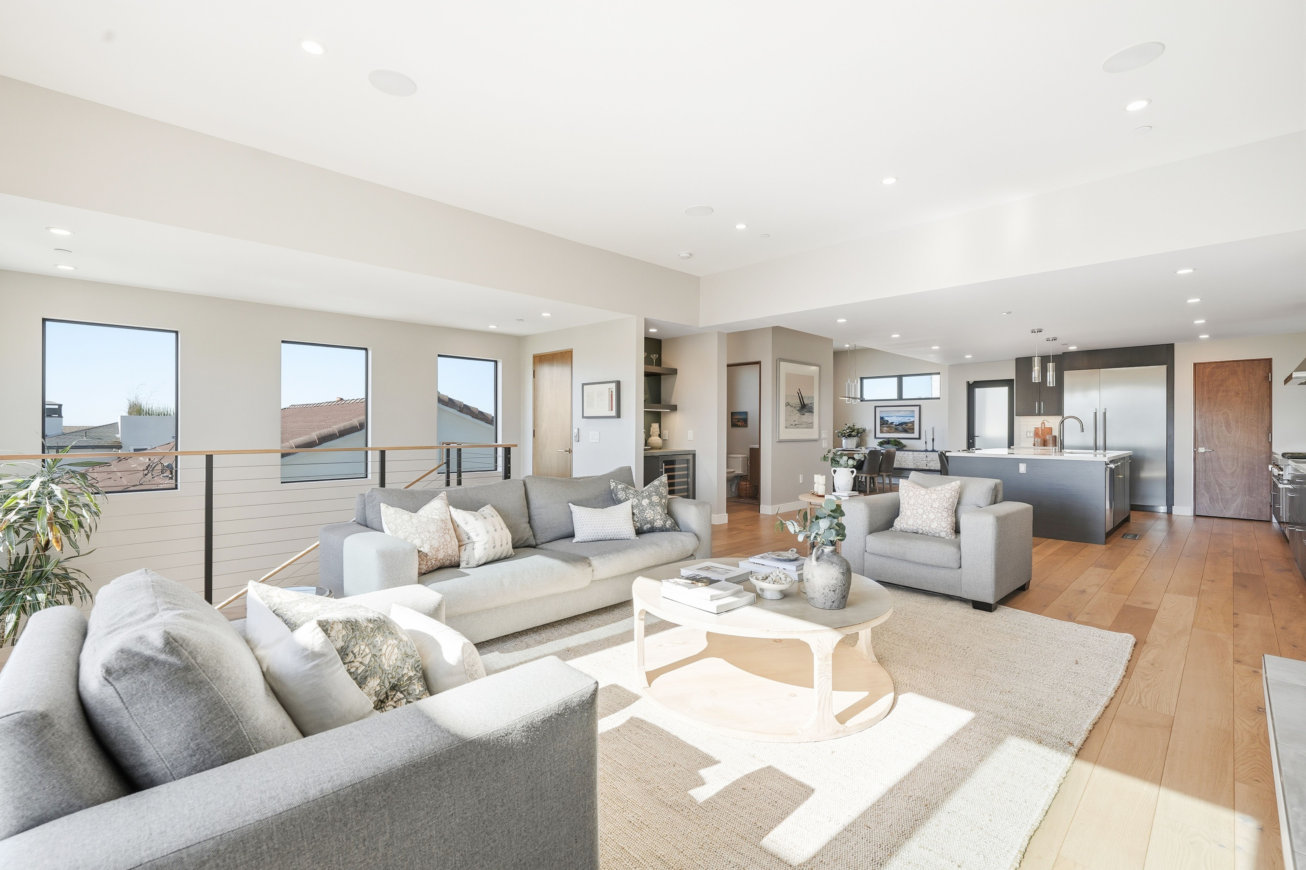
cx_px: 653
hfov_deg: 96.7
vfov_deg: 73.7
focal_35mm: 16
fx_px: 580
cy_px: 435
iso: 400
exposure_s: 1/1600
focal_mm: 16
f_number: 8
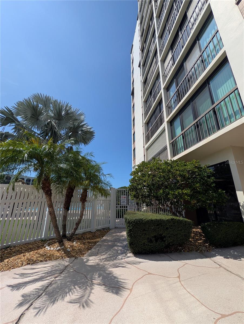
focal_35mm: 12
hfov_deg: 94.6
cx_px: 122
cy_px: 162
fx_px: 113
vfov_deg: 110.5
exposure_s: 1/5319
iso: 53
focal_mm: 2.02
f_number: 1.7
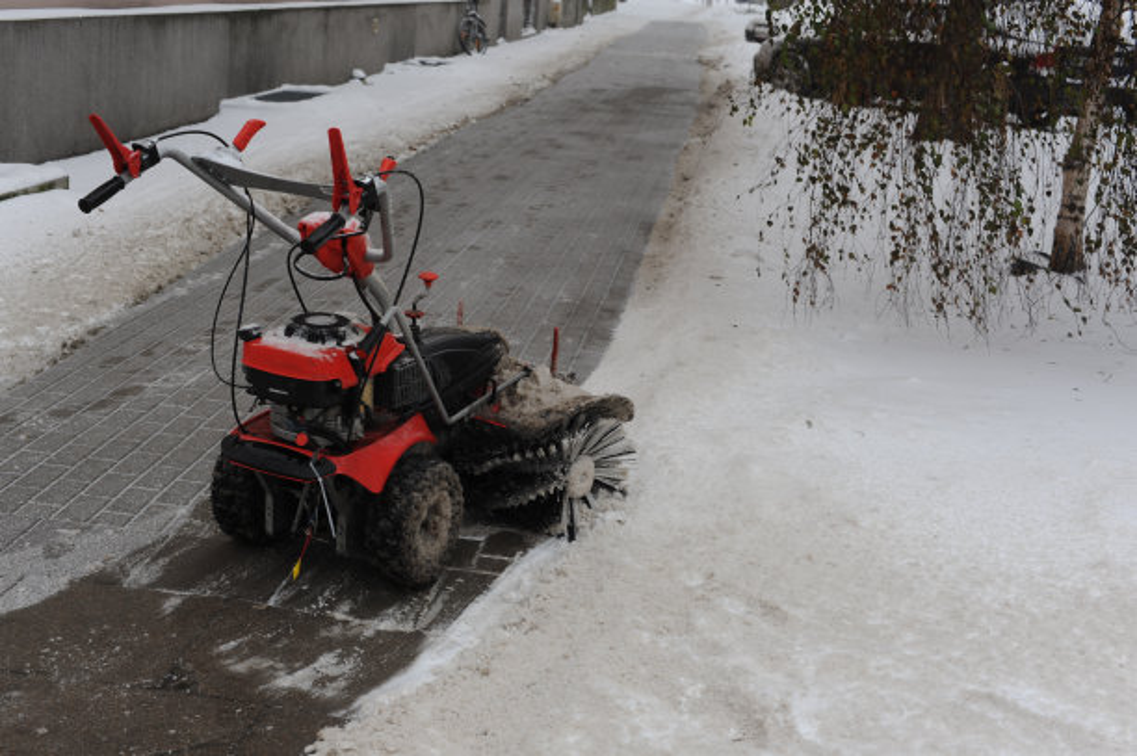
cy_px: 378
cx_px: 568
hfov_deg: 39.6
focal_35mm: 50
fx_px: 1578
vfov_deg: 26.9
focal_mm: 50
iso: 200
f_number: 6.3
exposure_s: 1/160
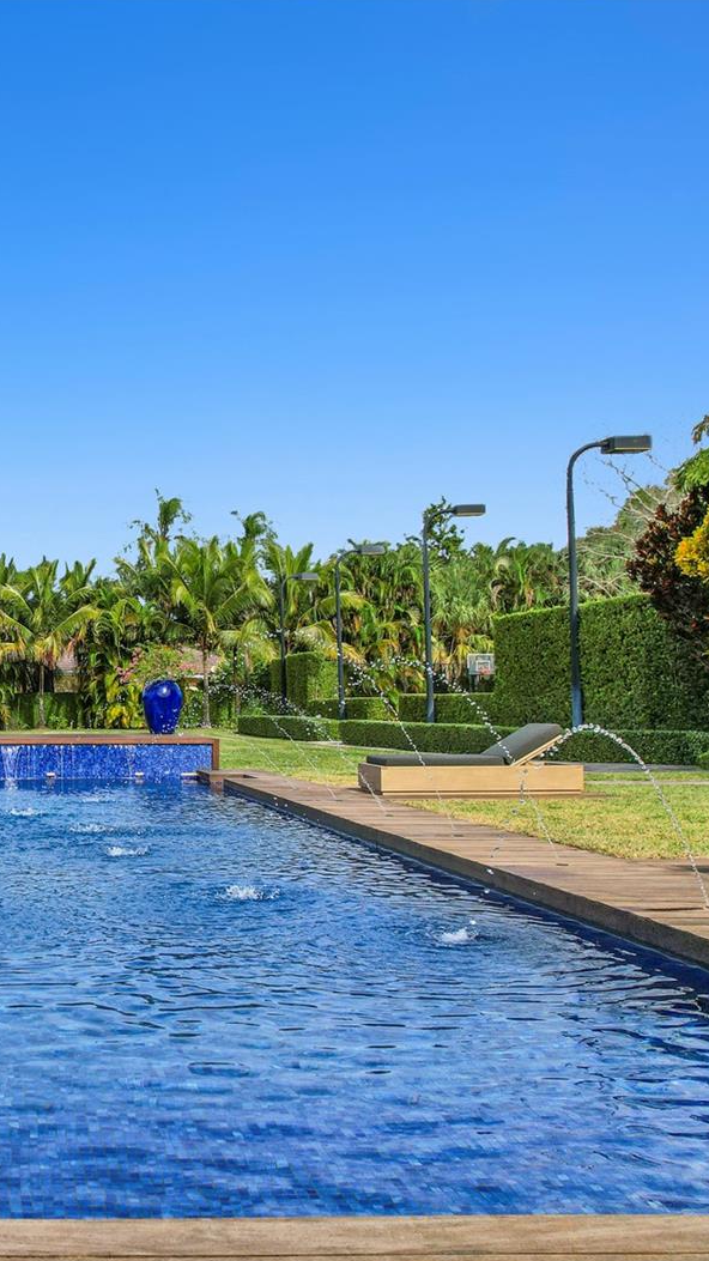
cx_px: -8
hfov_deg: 31.1
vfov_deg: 56.6
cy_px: 633
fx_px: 1170
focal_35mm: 35
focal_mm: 8.38
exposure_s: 1/2500
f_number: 2.8
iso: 110
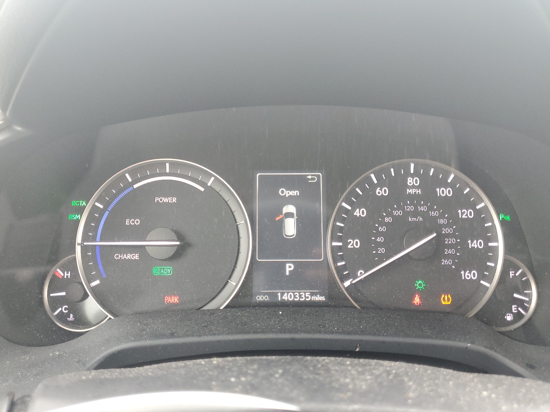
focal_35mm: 27
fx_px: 429
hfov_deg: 65.3
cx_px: 275
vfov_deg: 51.4
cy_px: 206
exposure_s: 1/60.2
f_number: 1.5
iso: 150
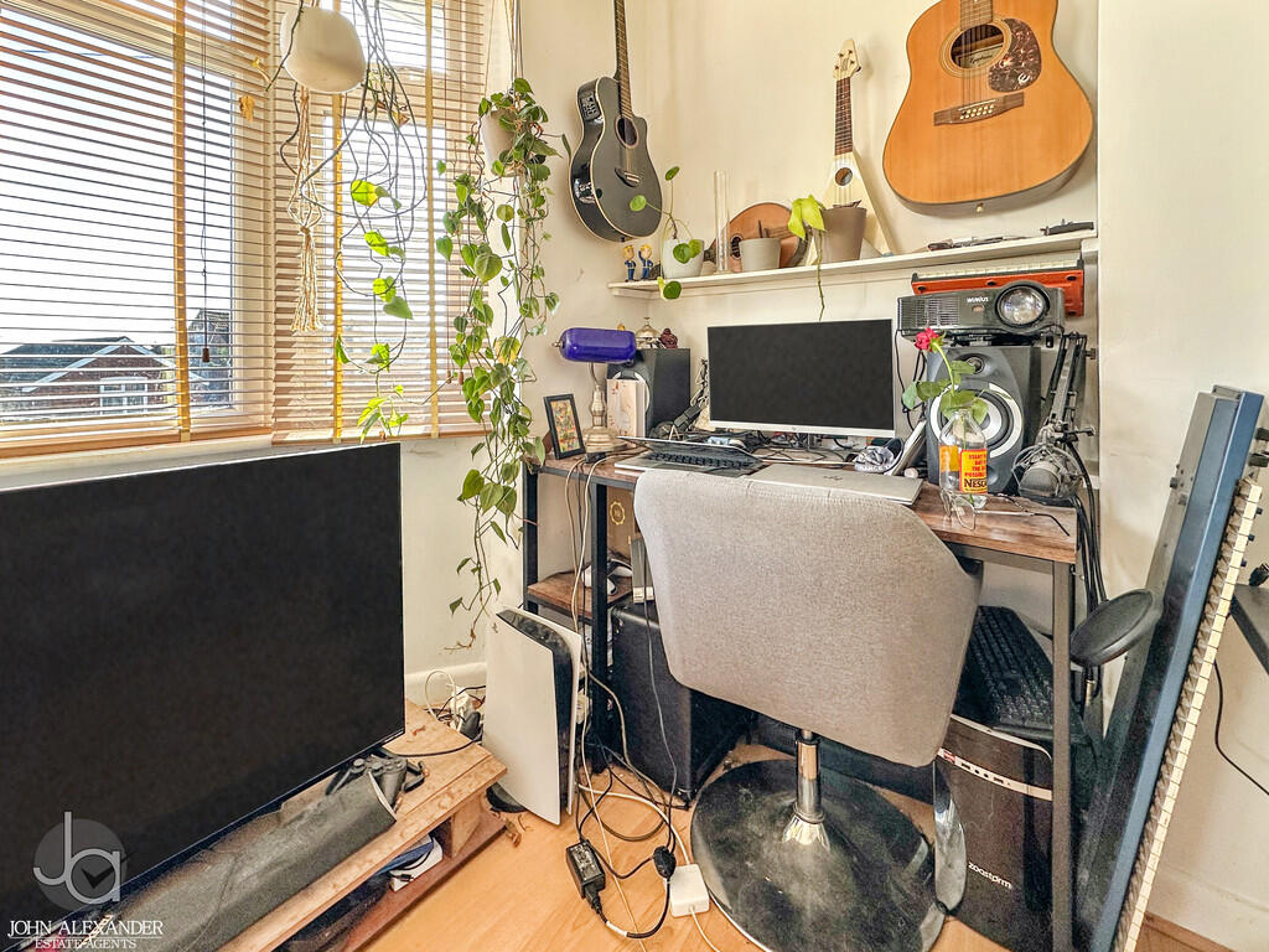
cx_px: 634
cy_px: 476
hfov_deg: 102.1
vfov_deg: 85.7
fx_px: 513
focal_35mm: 14
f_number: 2.2
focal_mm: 2.22
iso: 40
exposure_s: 1/115
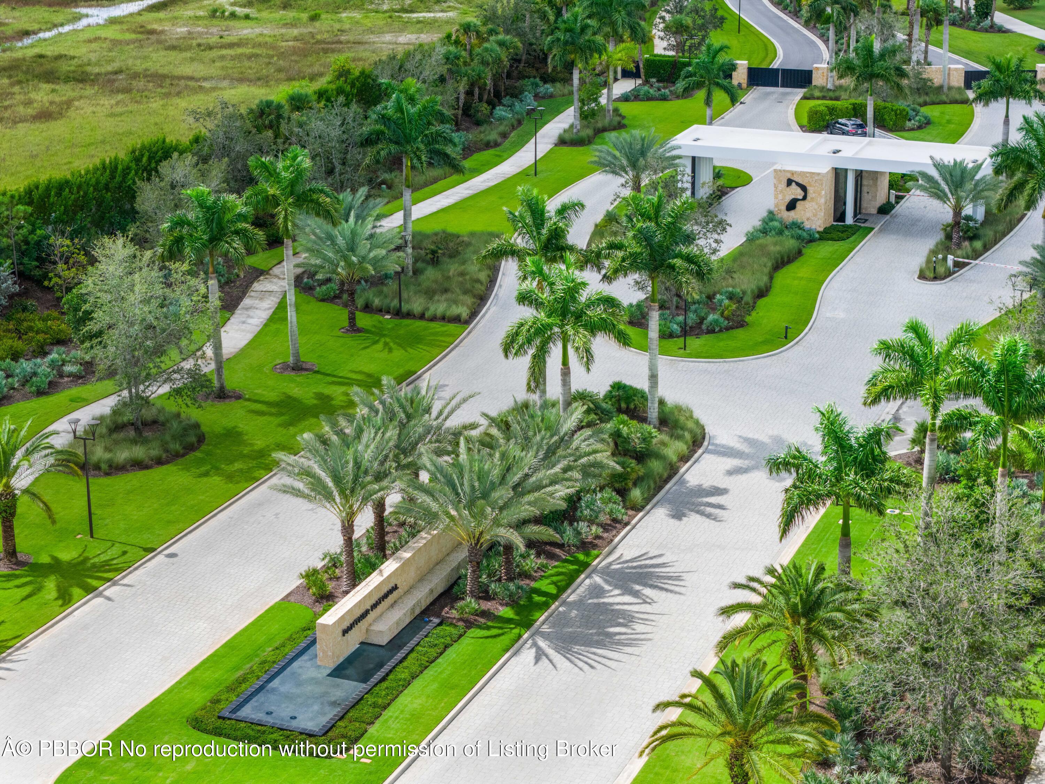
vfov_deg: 21.0
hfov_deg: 27.8
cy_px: 392
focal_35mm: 70
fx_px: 2113
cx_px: 522
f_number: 2.8
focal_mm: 19.35
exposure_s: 1/800
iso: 100
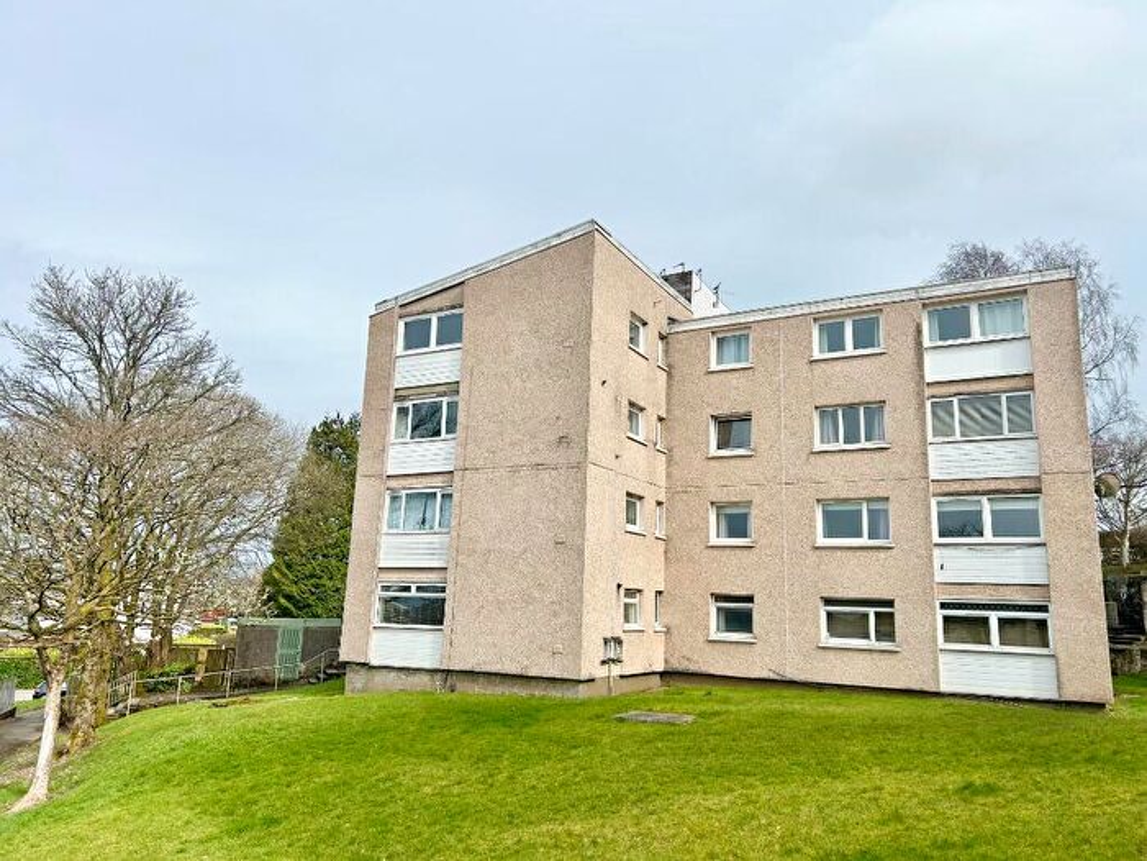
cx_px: 574
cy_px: 430
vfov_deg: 53.1
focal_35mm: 26
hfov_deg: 67.3
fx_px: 862
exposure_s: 1/5319
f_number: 1.5
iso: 50
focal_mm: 5.7
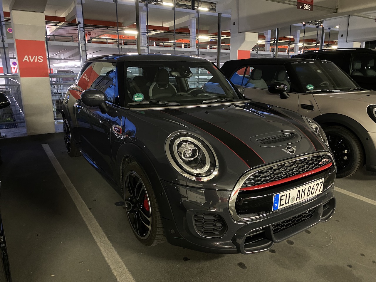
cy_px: 141
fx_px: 282
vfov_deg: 53.1
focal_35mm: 26
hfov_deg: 67.3
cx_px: 188
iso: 1000
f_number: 1.8
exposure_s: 1/25
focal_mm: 4.25
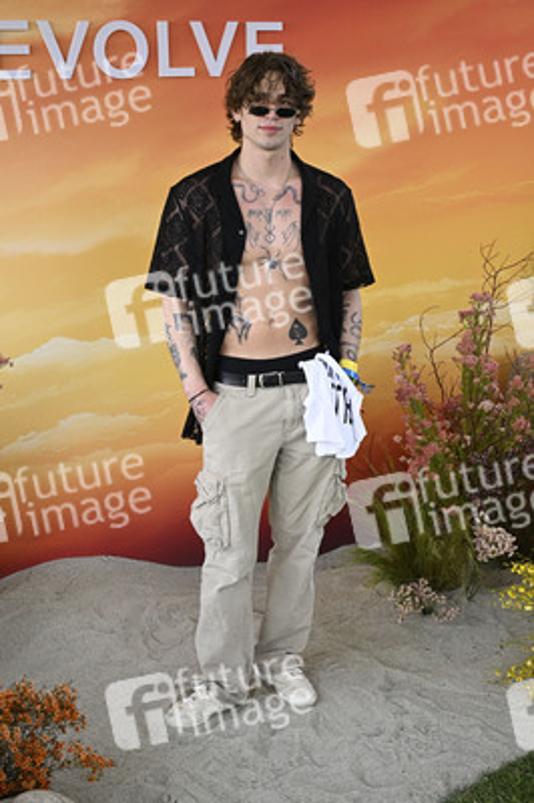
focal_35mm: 54
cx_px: 267
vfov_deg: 36.9
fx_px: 1203
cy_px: 402
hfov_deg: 25.0
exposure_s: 1/250
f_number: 6.3
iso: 800
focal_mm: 54
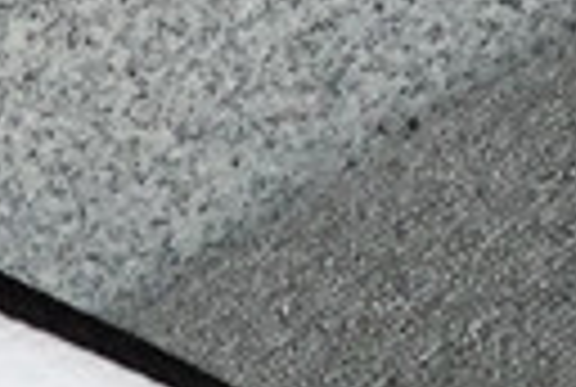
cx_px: -747
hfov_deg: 8.4
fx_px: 3624
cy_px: 781
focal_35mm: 226
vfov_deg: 6.0
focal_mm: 3.3
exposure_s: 1/715
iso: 25
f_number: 2.4
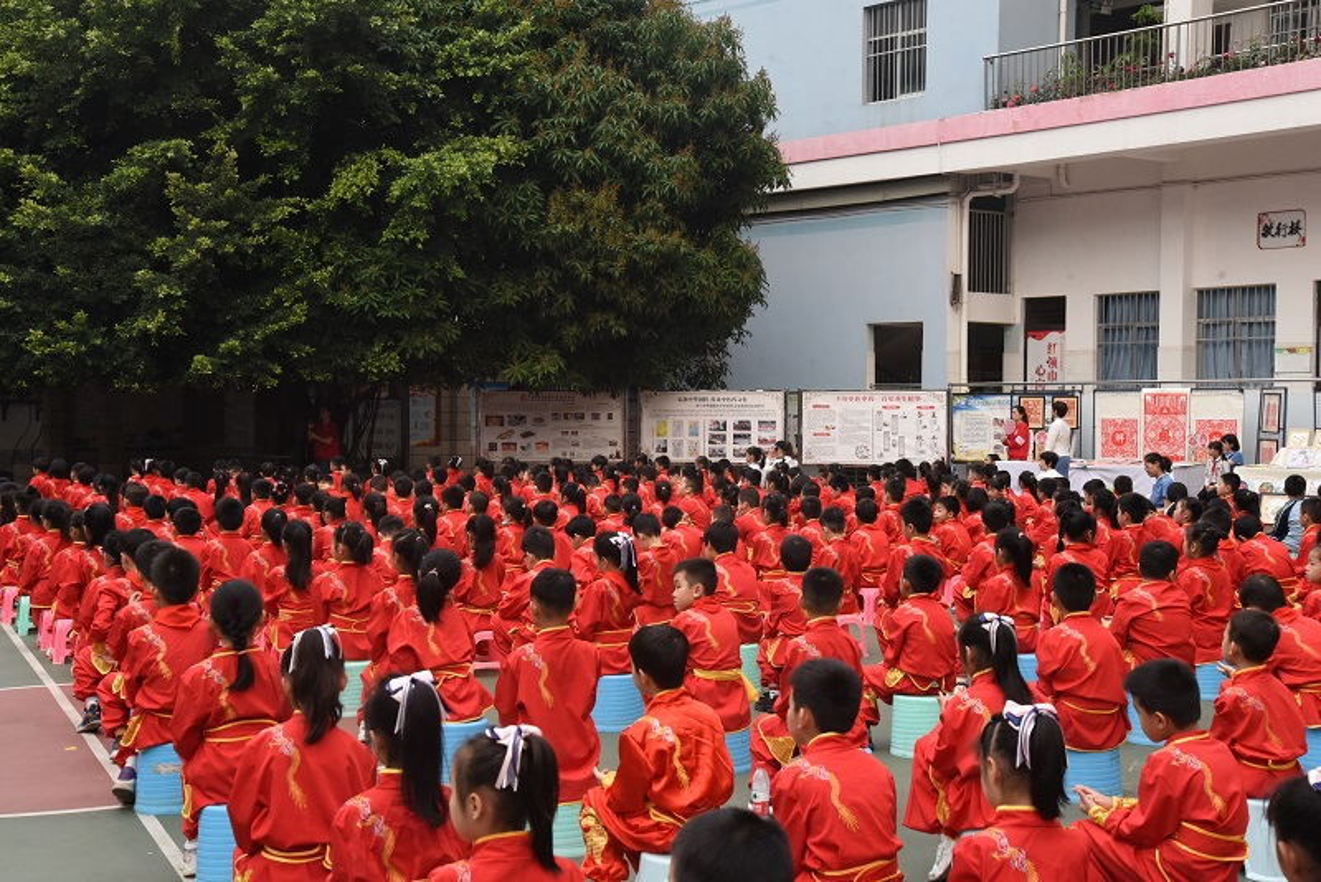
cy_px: 441
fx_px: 1909
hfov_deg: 38.2
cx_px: 660
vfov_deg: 26.0
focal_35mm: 52
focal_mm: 52
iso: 2000
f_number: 10
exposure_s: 1/400
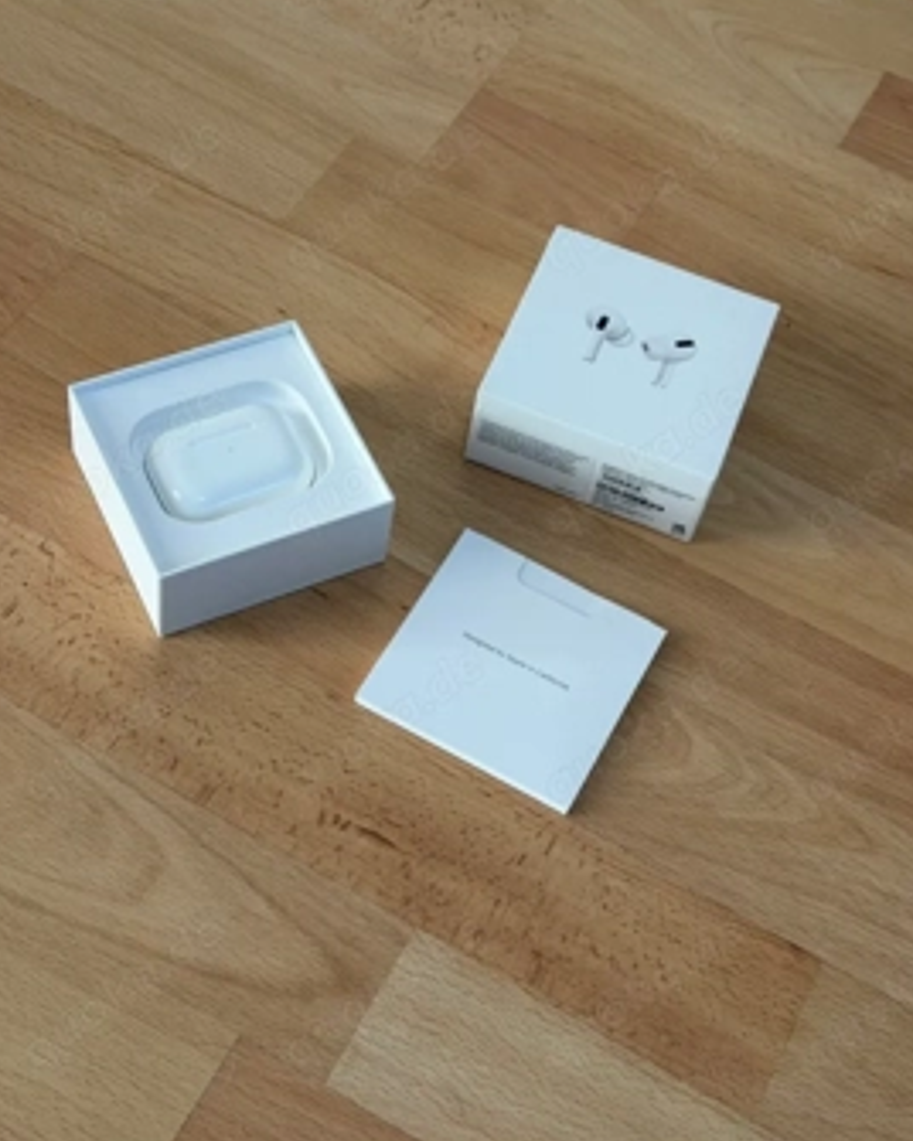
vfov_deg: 33.5
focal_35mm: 56
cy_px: 497
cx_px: 456
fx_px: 1891
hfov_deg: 27.1
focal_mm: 6.76
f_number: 1.78
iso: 200
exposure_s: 1/60
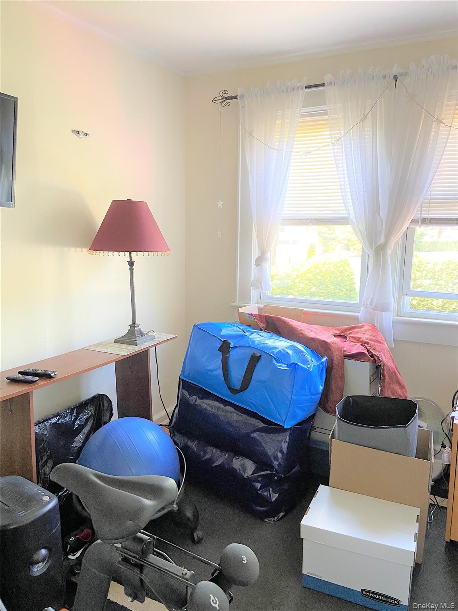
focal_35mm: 26
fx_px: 459
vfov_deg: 67.3
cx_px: 229
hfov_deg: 53.1
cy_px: 306
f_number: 1.8
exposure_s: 1/60
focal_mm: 4.25
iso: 125
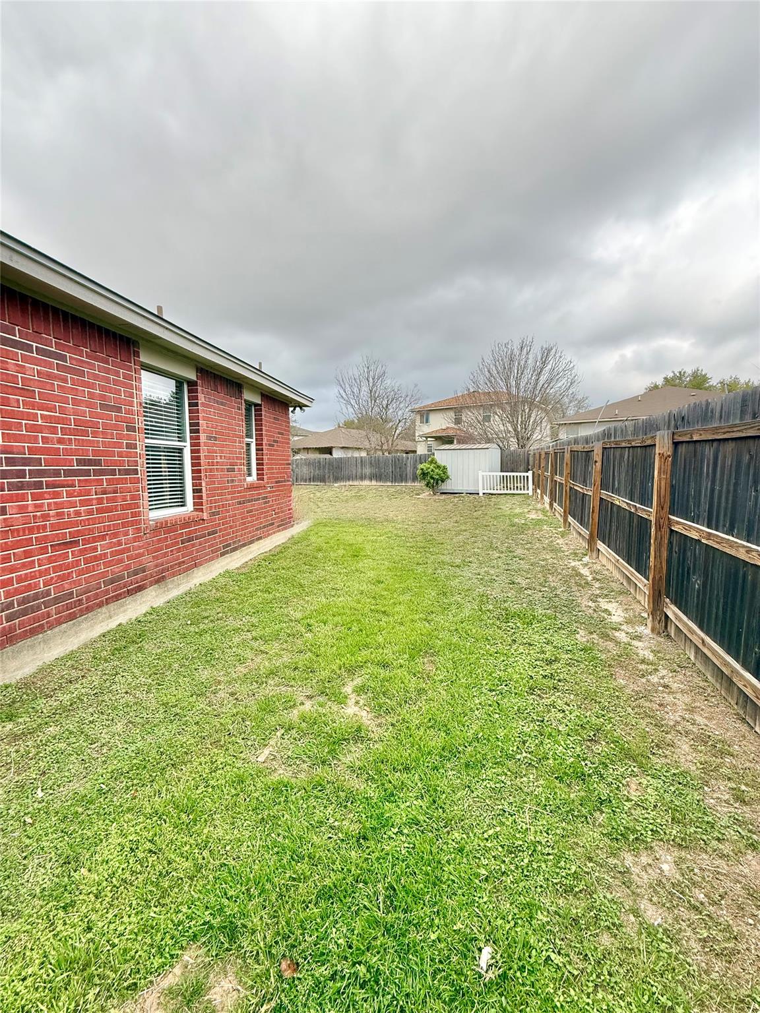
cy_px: 506
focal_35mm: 14
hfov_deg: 85.7
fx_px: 410
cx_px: 380
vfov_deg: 102.1
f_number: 2.2
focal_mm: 2.22
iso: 50
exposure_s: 1/970
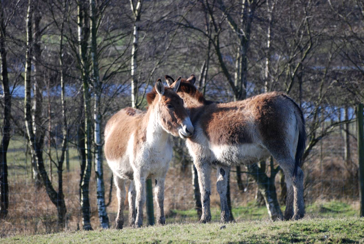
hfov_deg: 6.2
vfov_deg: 4.2
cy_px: 122
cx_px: 182
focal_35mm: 330
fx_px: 3341
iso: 320
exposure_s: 1/500
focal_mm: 220
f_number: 5.3
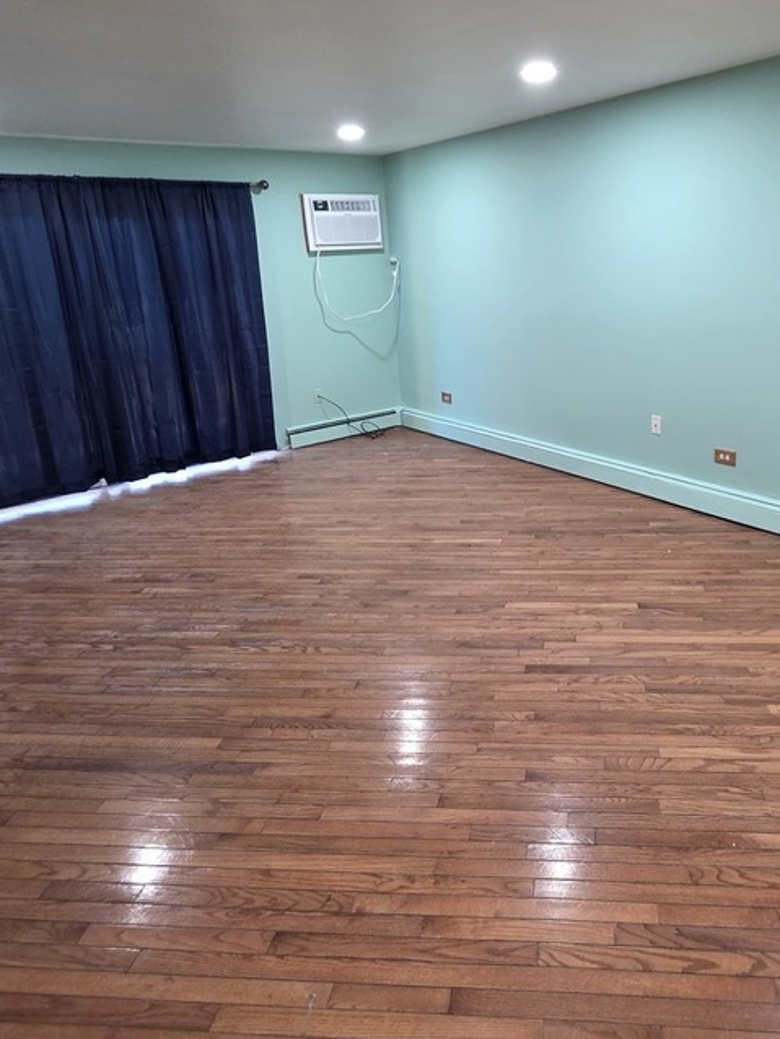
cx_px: 510
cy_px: 456
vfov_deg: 76.0
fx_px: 661
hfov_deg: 59.9
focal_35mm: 22
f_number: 1.9
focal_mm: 2.2
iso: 320
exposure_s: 1/60
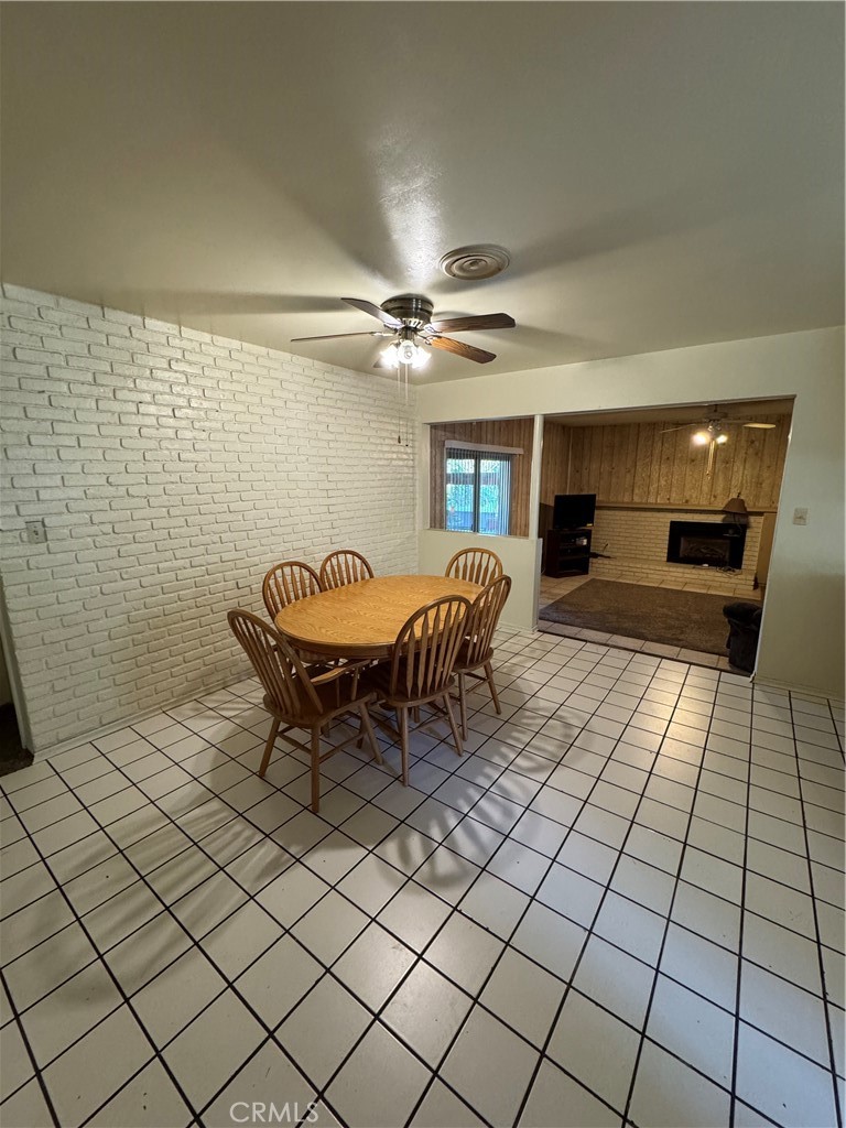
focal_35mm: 14
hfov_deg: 85.7
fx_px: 456
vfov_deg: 102.1
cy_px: 564
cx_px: 423
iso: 400
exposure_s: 1/60
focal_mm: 2.22
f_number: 2.2
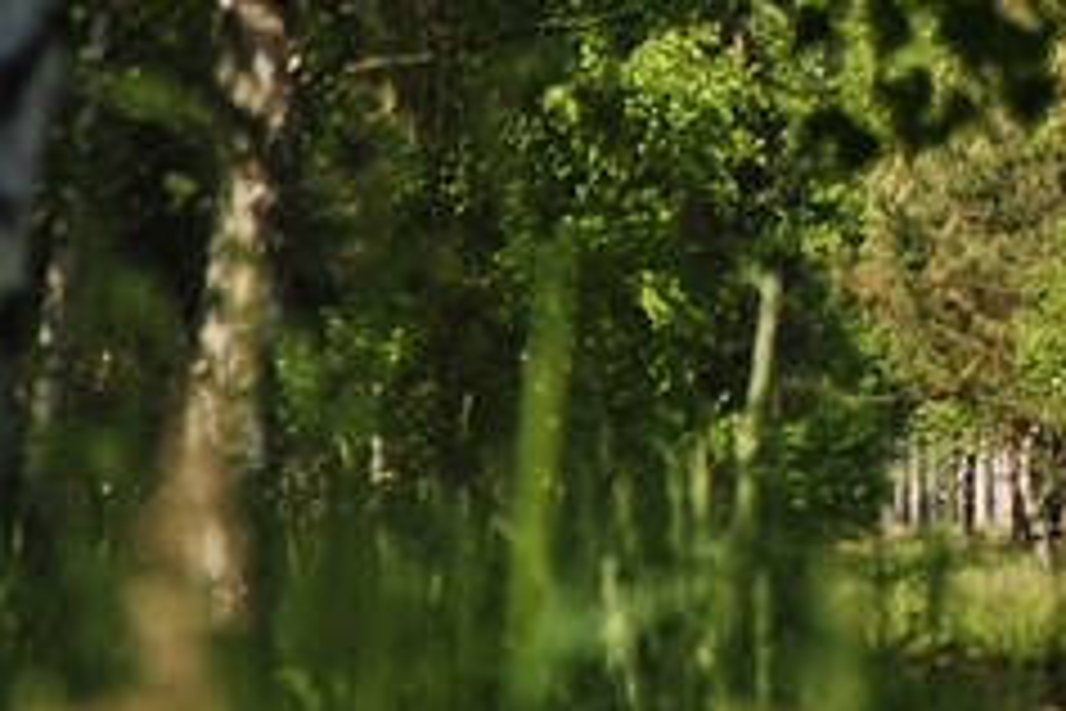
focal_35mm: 680
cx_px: 1651
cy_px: -11
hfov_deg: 3.0
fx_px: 20139
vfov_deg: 2.0
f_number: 6.3
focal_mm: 105
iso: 100
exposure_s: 1/320
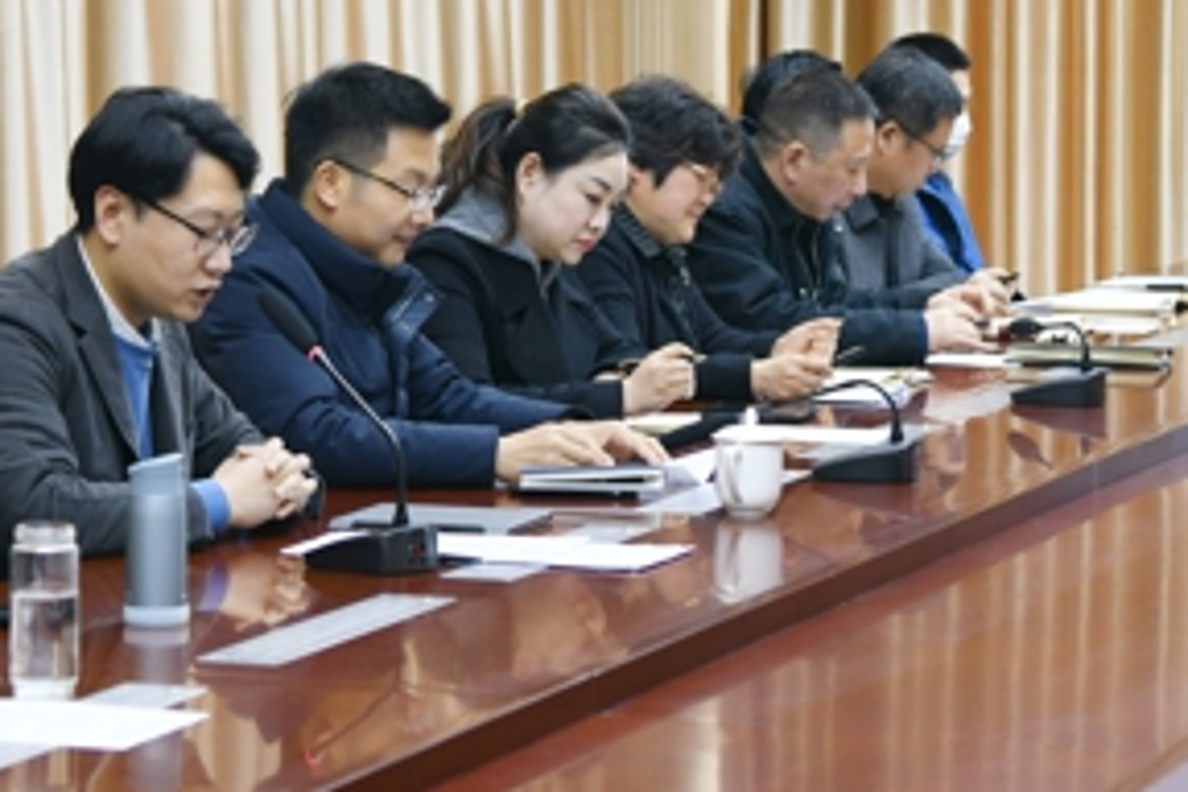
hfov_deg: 13.1
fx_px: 5148
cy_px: 146
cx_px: 380
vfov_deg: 8.8
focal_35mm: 156
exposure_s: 1/80
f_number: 4.5
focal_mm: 66
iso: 1000
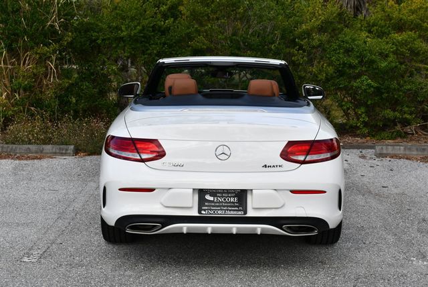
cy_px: 144
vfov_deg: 20.1
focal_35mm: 68
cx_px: 214
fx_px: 809
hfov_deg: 29.6
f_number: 8
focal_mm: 34
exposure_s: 1/250
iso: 100
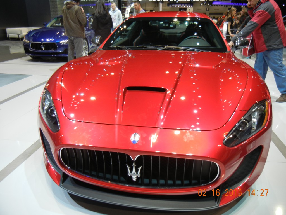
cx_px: 143
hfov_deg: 60.0
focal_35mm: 30
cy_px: 108
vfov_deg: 46.8
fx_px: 248
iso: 197
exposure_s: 1/60
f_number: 3.5
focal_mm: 5.4
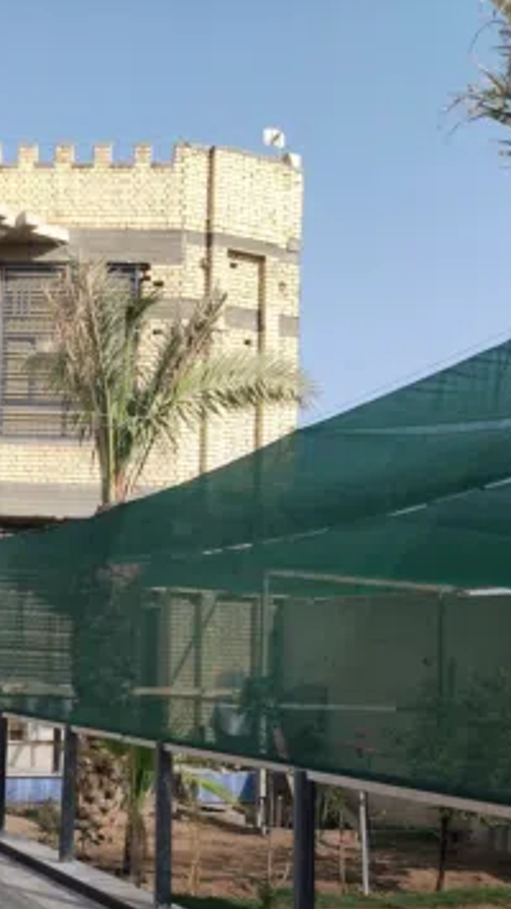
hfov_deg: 24.3
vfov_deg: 43.1
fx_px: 1133
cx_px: 8
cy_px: 605
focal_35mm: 47
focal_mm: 5.25
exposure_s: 1/689
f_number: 1.75
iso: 100
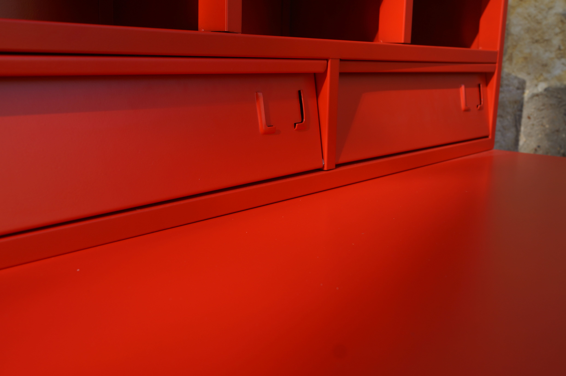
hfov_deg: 53.2
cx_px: 283
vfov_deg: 36.8
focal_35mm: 36
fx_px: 565
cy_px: 188
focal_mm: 24
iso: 100
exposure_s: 1/125
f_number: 5.6
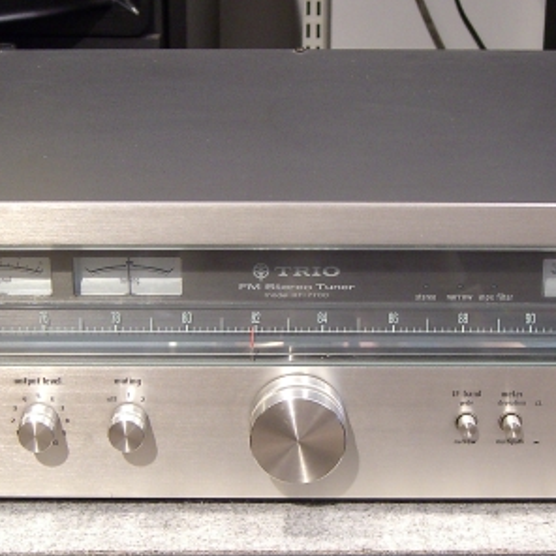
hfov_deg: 19.7
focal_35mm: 88
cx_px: 314
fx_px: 1599
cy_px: 363
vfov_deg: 19.7
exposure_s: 1/20
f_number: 3.1
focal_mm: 9.5
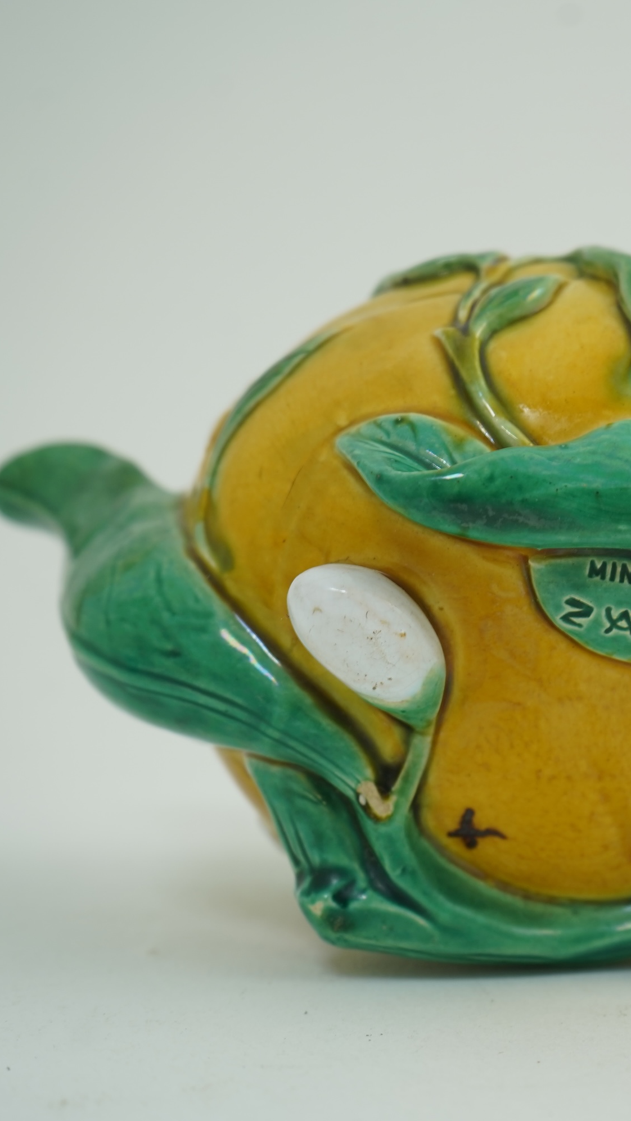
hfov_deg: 18.6
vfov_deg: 33.3
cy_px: 560
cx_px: 631
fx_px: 1874
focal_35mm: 63
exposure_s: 1/25
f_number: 5.6
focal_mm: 40
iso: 250
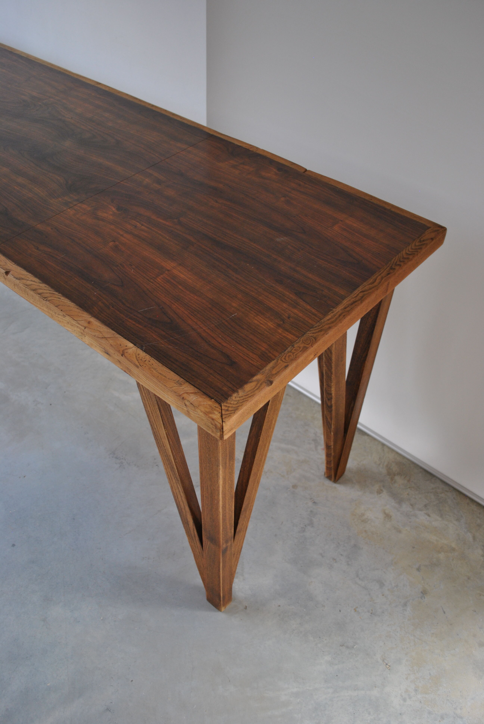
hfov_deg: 40.1
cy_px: 362
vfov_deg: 57.2
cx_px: 242
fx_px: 664
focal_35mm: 33
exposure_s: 1/30
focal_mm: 22
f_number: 3.8
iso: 280
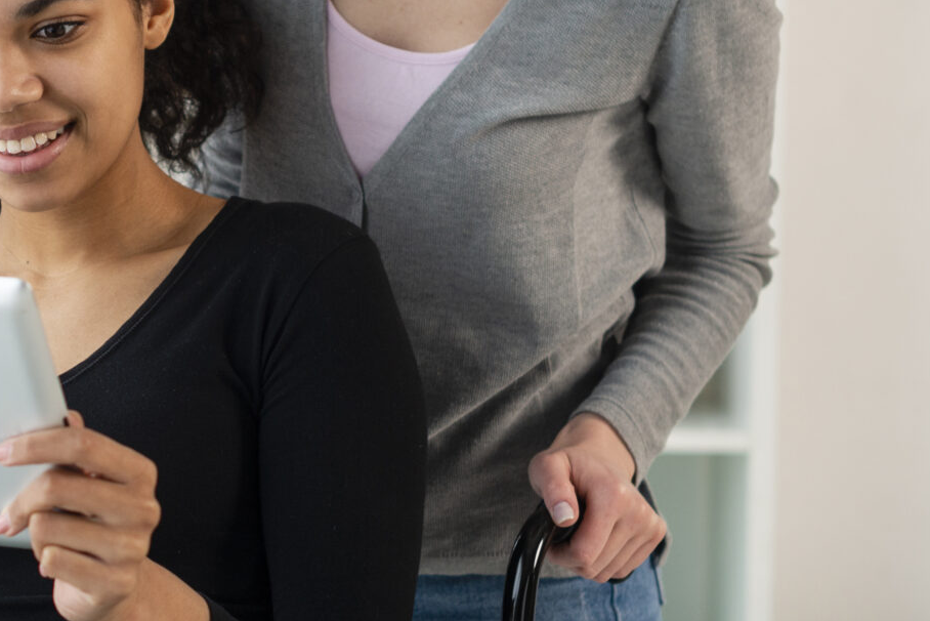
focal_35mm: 141
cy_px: 309
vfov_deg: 9.7
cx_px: 11
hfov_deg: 14.3
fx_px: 3643
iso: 250
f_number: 2.8
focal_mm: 50
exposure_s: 1/200
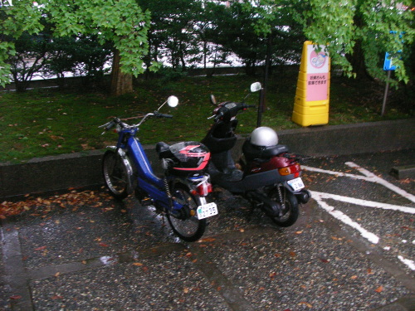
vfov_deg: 37.7
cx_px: 208
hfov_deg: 49.0
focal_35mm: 38
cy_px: 156
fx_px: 456
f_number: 3.5
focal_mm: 6.4
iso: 200
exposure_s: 1/30
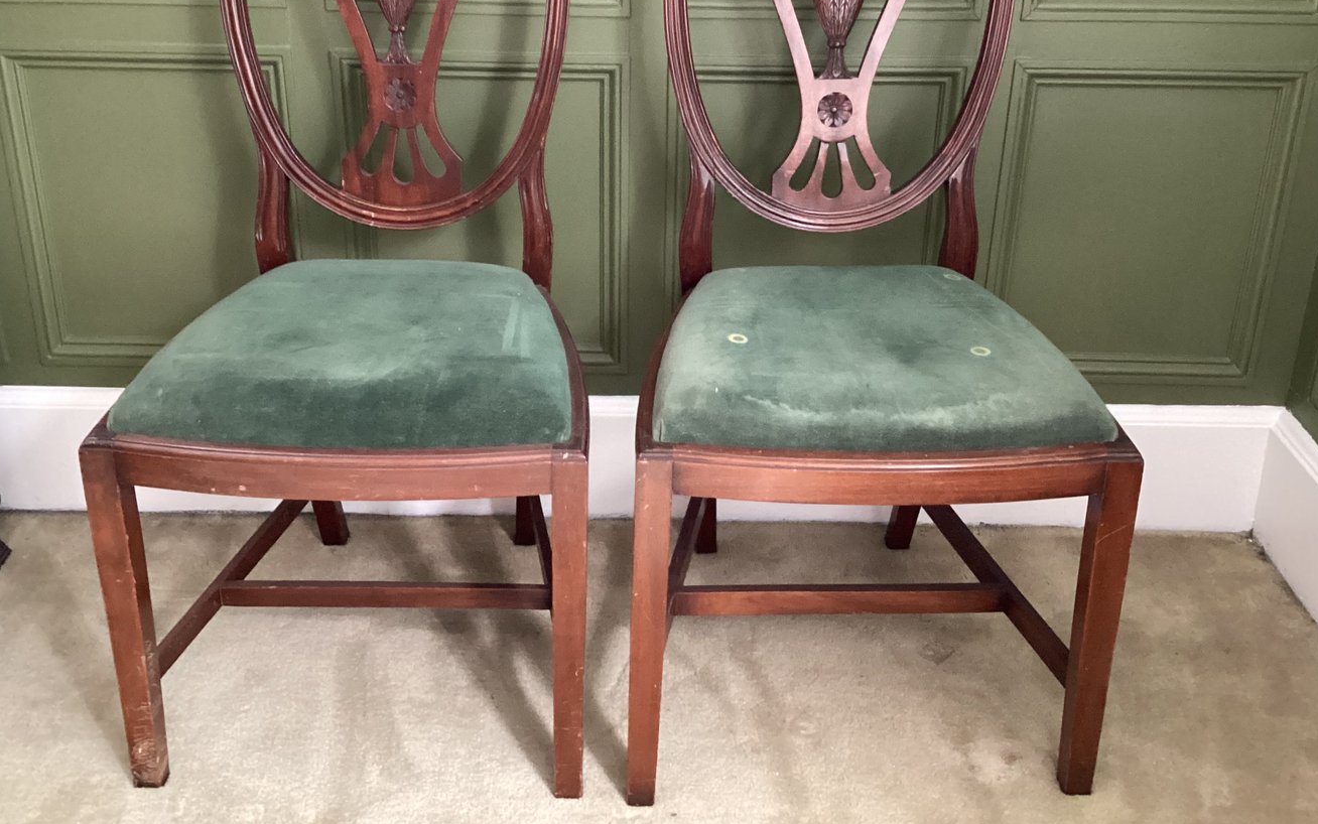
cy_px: 269
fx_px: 1365
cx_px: 649
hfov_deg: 51.5
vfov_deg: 33.3
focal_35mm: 38
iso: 500
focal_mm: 3.3
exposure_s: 1/25
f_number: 2.4
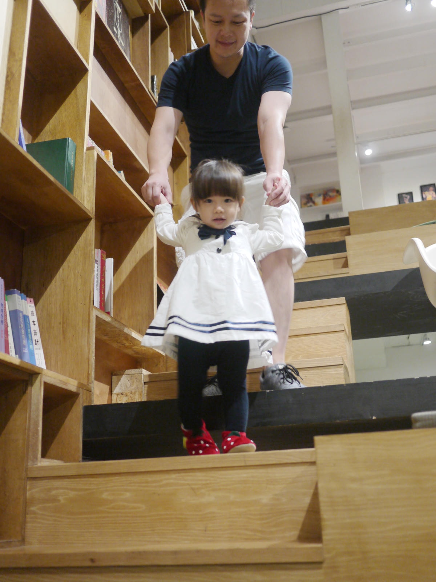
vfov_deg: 46.8
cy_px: 291
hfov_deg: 36.0
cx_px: 218
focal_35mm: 40
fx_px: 672
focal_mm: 20
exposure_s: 1/40
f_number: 1.7
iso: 400
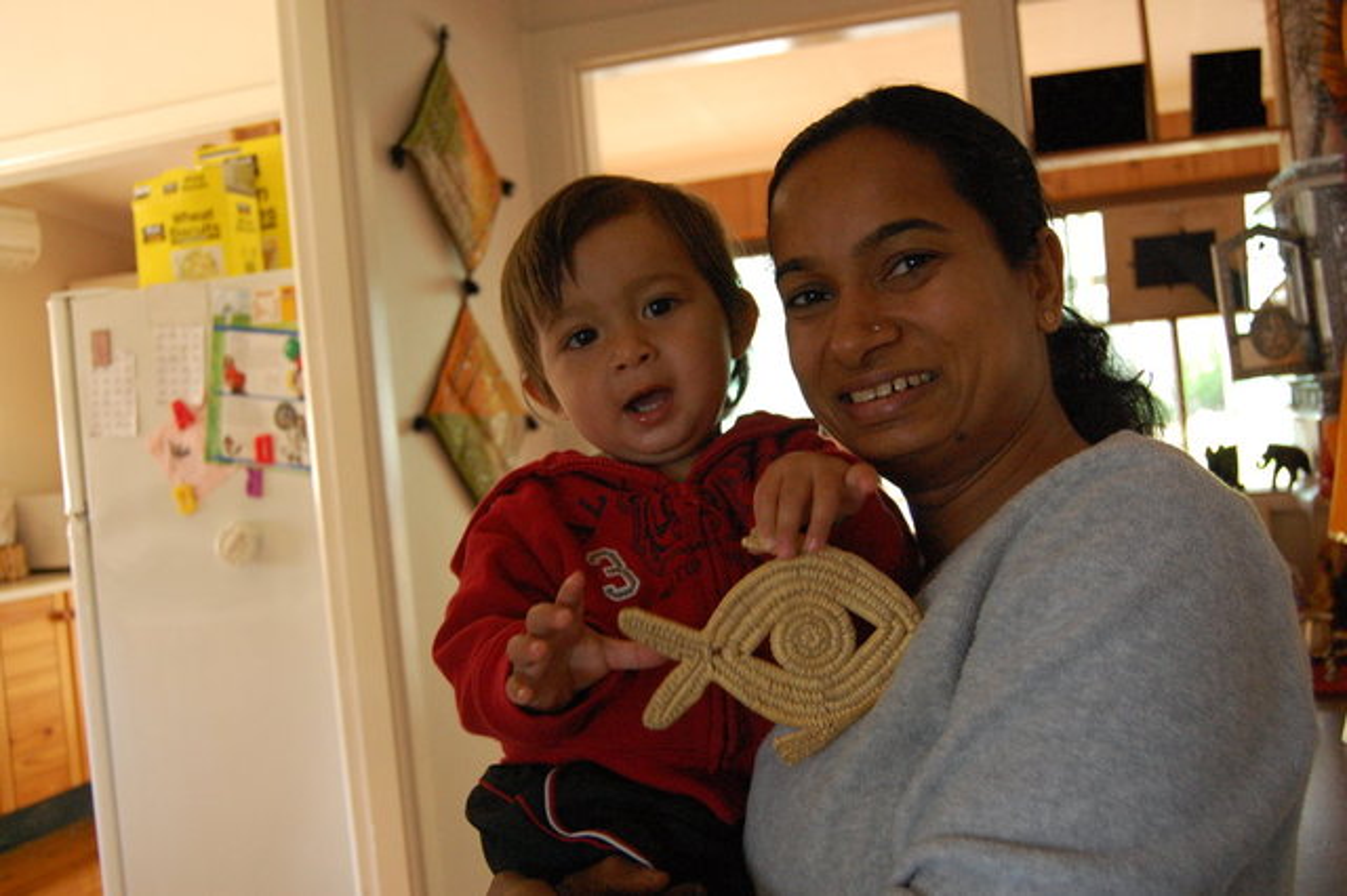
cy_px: 448
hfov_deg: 55.1
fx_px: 1290
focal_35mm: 34
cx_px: 674
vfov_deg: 38.3
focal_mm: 23
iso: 1600
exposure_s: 1/60
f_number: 4
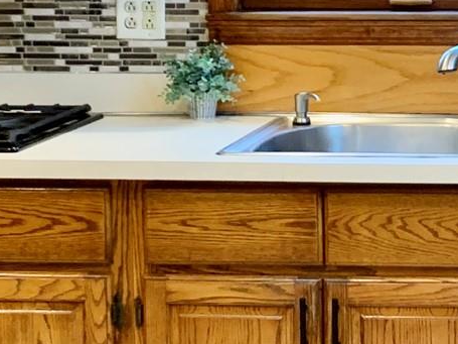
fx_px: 1548
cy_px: 30
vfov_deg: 12.6
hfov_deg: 16.4
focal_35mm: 117
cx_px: 488
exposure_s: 1/60
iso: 250
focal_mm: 4.25
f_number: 1.8
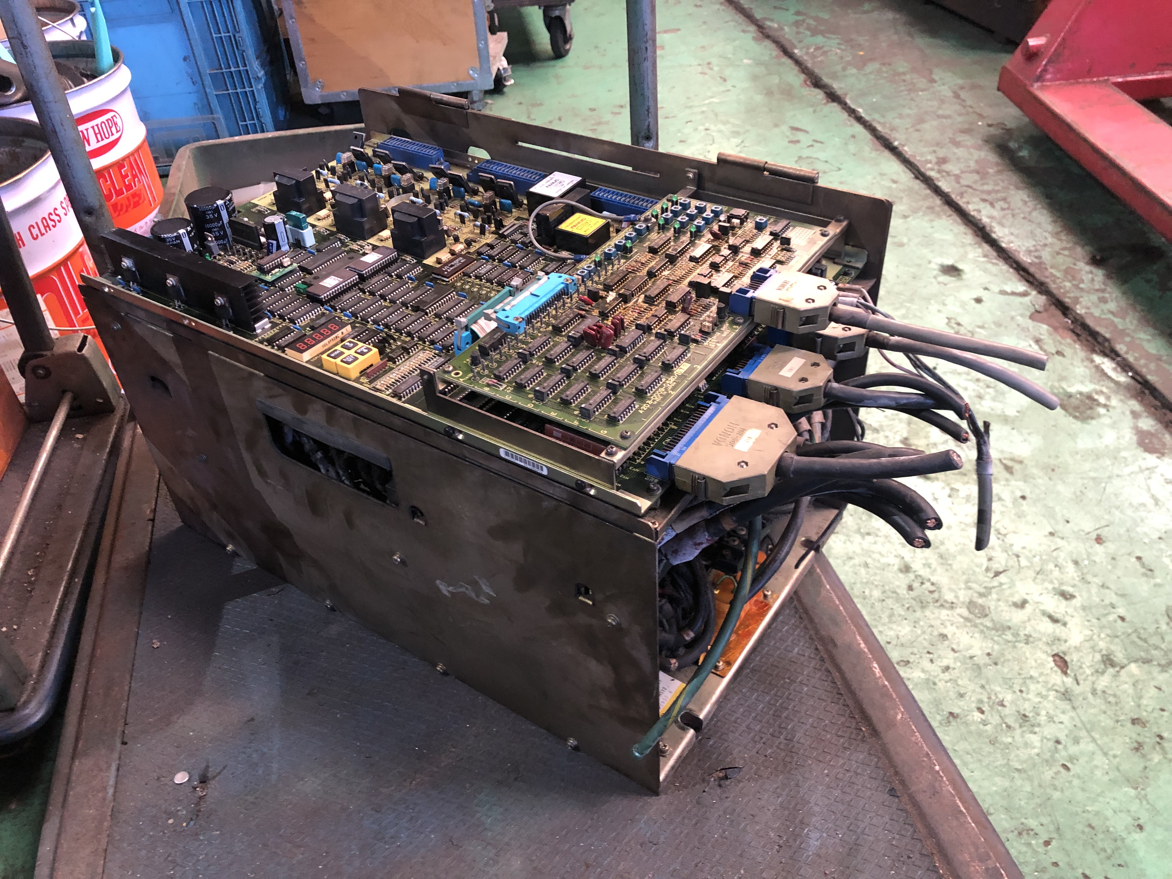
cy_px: 440
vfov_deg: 49.7
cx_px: 586
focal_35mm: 28
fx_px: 948
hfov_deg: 63.4
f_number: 1.8
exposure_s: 1/12
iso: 100
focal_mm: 4
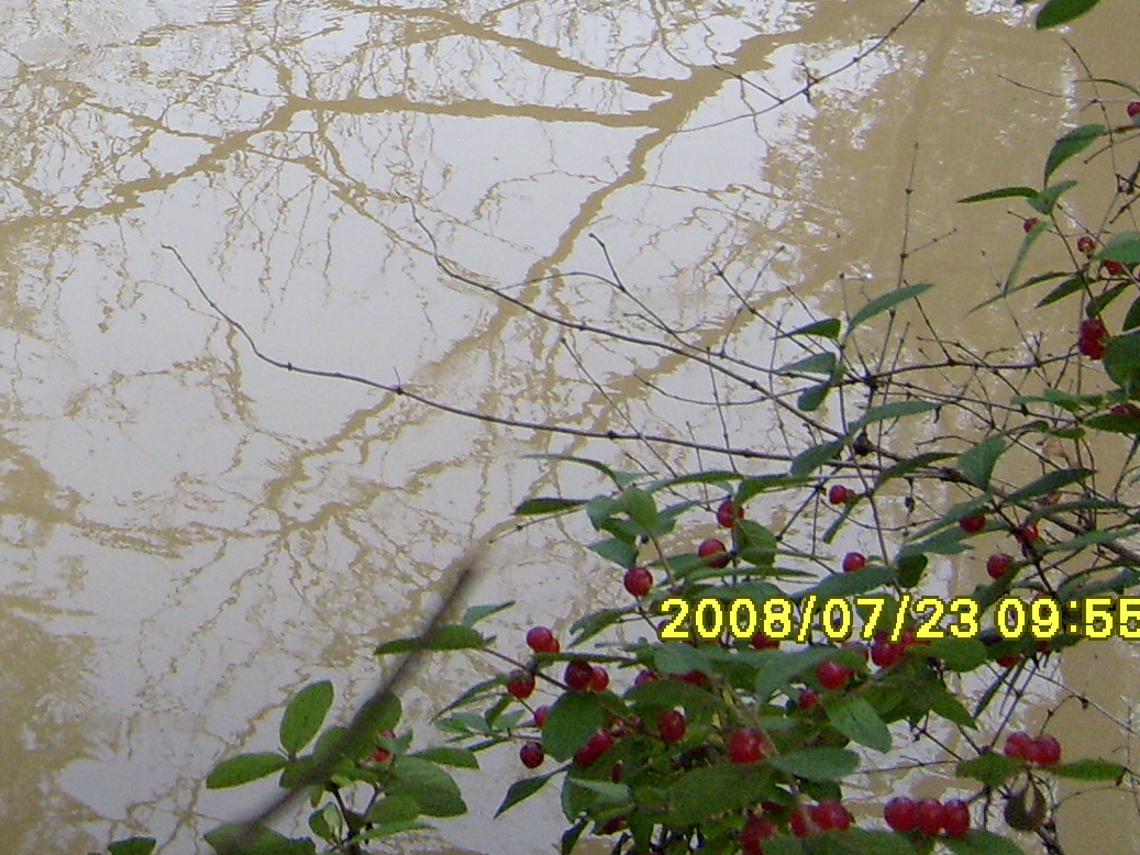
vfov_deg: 14.8
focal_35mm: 95
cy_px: -302
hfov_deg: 19.8
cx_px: -92
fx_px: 3129
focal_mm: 5.8
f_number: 2.8
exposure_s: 1/250
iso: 80
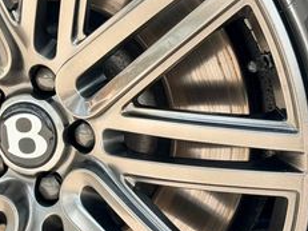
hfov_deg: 14.7
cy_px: 97
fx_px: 1183
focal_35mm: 133
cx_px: 52
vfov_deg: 11.1
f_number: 1.78
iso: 80
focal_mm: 6.76
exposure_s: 1/1041
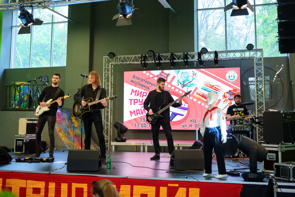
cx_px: 148
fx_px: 287
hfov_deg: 54.4
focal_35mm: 35
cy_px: 98
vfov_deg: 37.9
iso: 800
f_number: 2
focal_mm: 35
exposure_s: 1/400
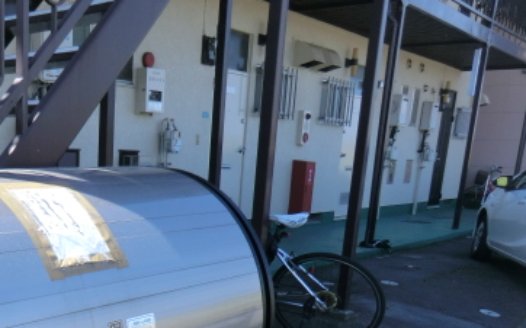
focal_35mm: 45
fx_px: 645
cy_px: 335
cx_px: 68
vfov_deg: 26.9
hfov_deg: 41.4
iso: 80
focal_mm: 4.3
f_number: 3.2
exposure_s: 1/320
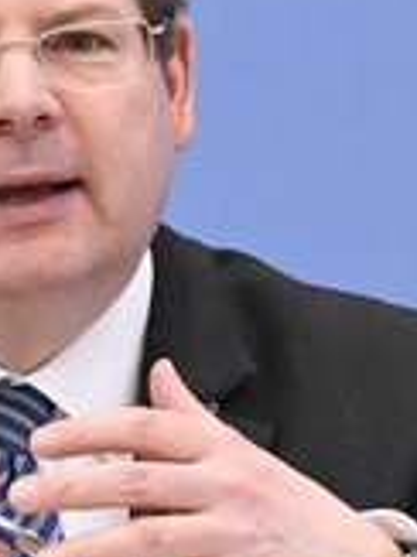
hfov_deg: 4.6
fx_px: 5130
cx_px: -121
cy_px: 246
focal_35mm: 319
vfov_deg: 6.2
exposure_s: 1/640
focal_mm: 120
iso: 4000
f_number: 5.6
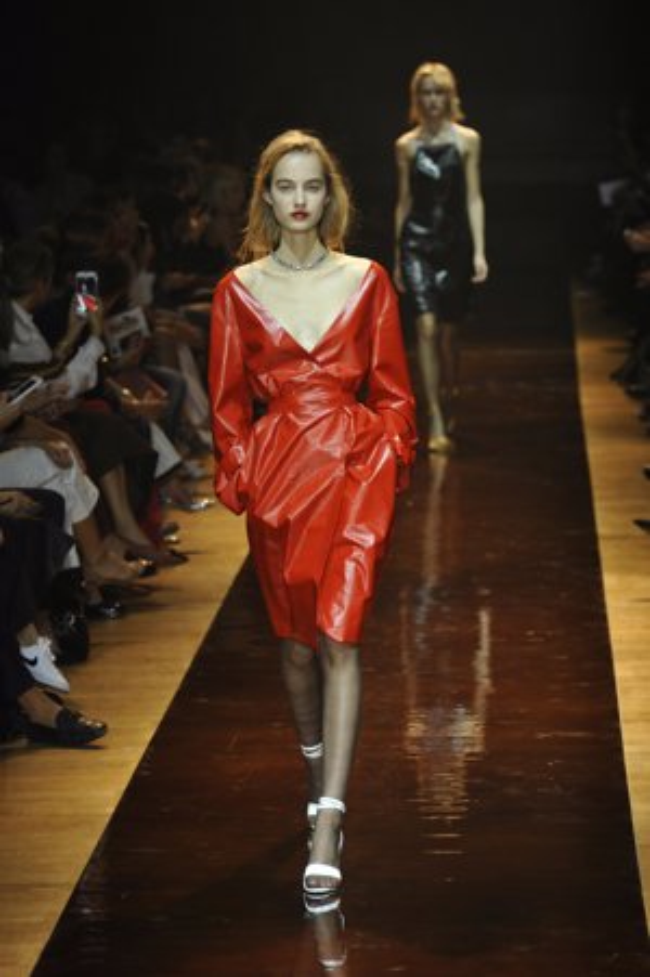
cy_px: 488
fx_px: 4611
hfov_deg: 8.1
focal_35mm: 170
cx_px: 325
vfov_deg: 12.1
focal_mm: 170
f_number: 5.6
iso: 2000
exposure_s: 1/400
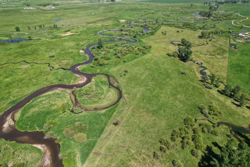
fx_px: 153
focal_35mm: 22
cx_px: 125
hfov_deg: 78.6
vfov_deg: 57.2
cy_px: 84
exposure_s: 1/100
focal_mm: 8.38
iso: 100
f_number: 2.8
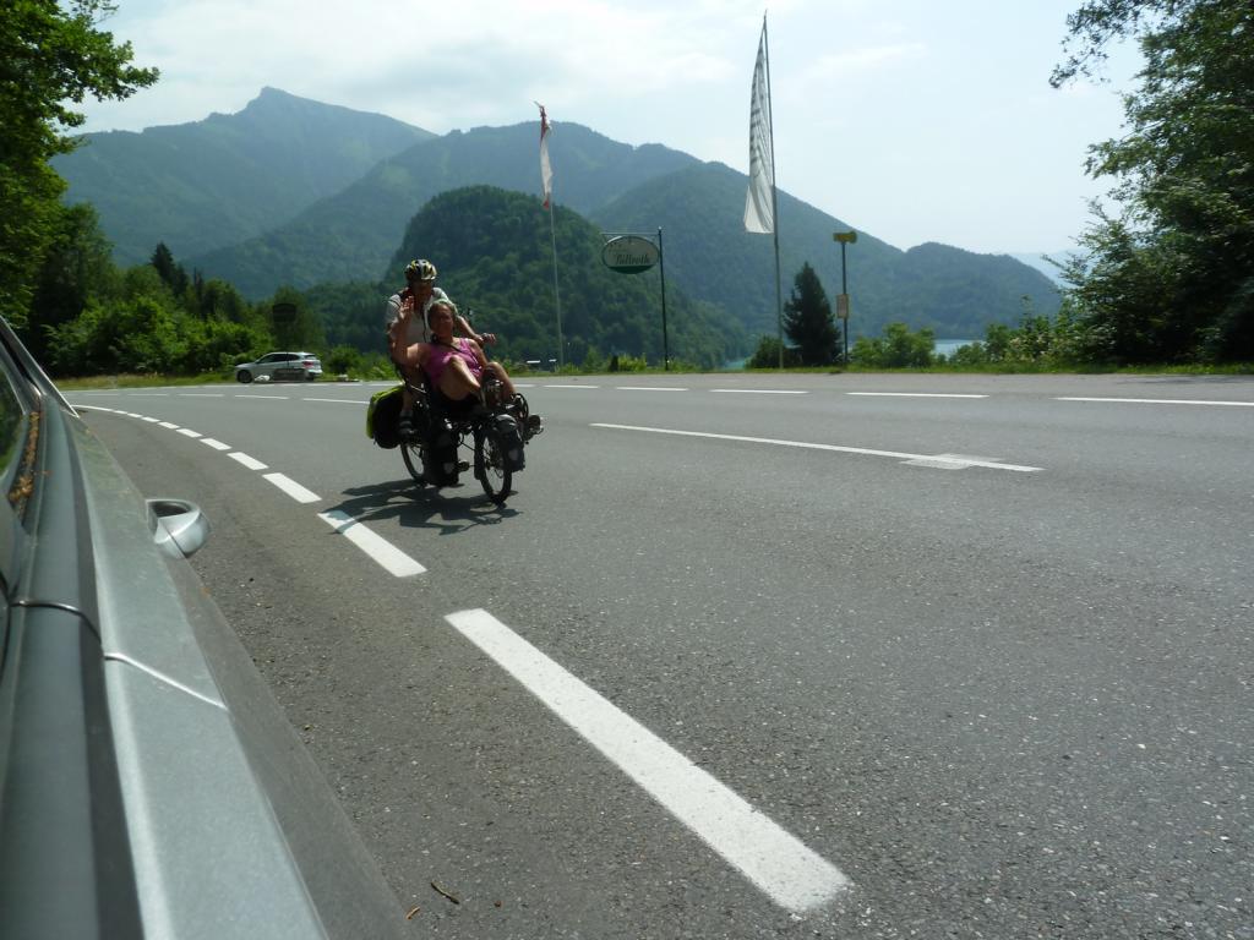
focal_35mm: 25
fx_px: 906
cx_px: 627
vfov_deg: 54.9
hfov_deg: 69.4
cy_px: 470
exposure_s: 1/400
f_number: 5.6
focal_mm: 4.1
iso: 80
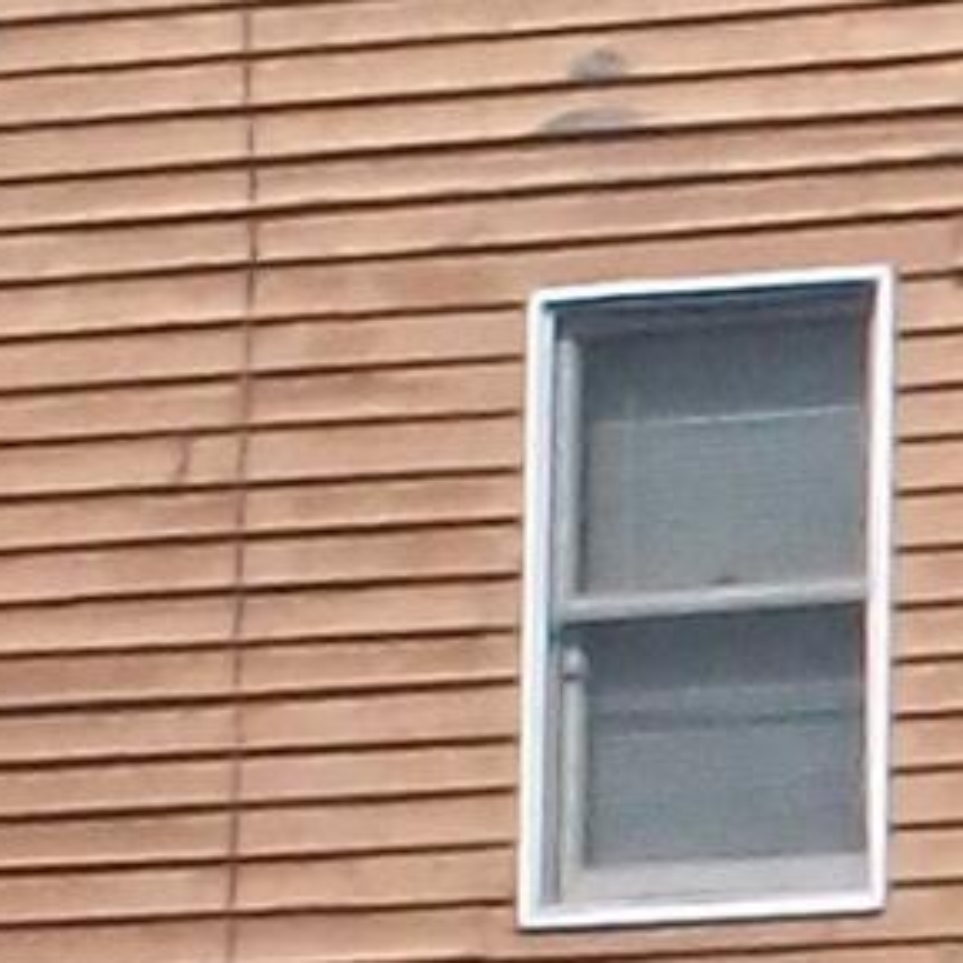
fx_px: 10984
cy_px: 1393
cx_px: 2792
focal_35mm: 349
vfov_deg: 5.0
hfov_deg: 4.8
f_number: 4.5
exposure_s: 1/640
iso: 80
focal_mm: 6.3
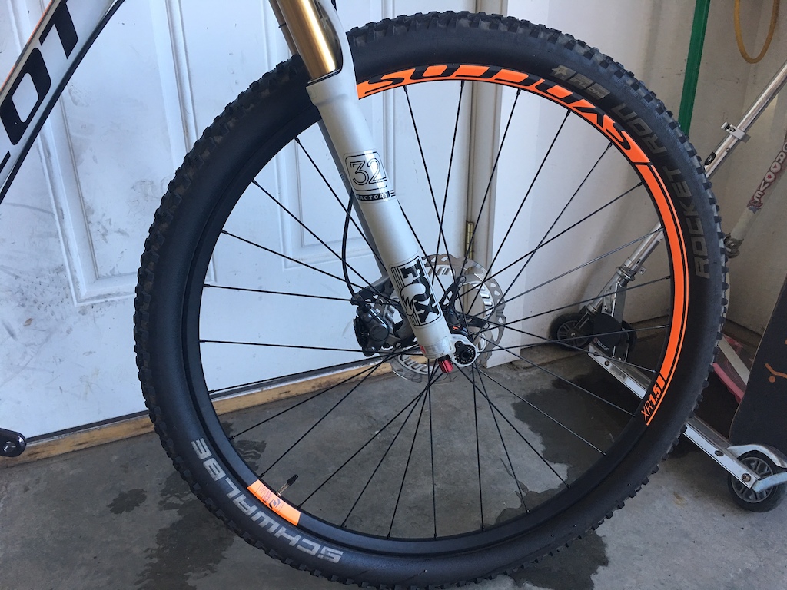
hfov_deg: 61.7
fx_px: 659
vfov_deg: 48.2
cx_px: 394
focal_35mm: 29
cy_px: 295
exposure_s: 1/30
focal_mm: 4.15
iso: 40
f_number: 2.2
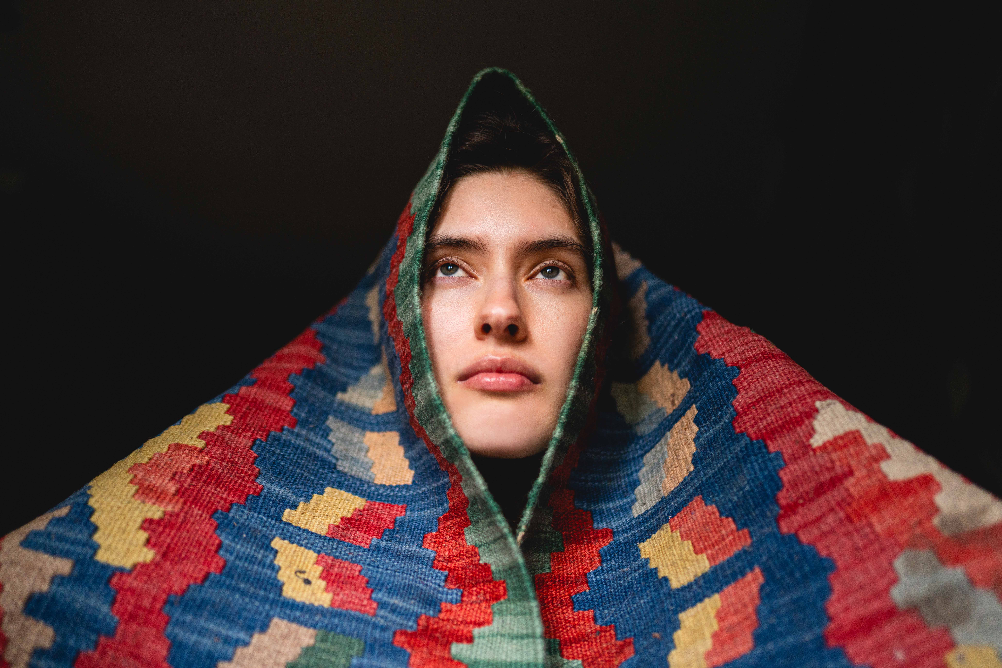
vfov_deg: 37.9
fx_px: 974
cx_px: 501
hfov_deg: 54.4
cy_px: 334
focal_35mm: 35
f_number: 1.4
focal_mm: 35
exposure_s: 1/400
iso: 1250
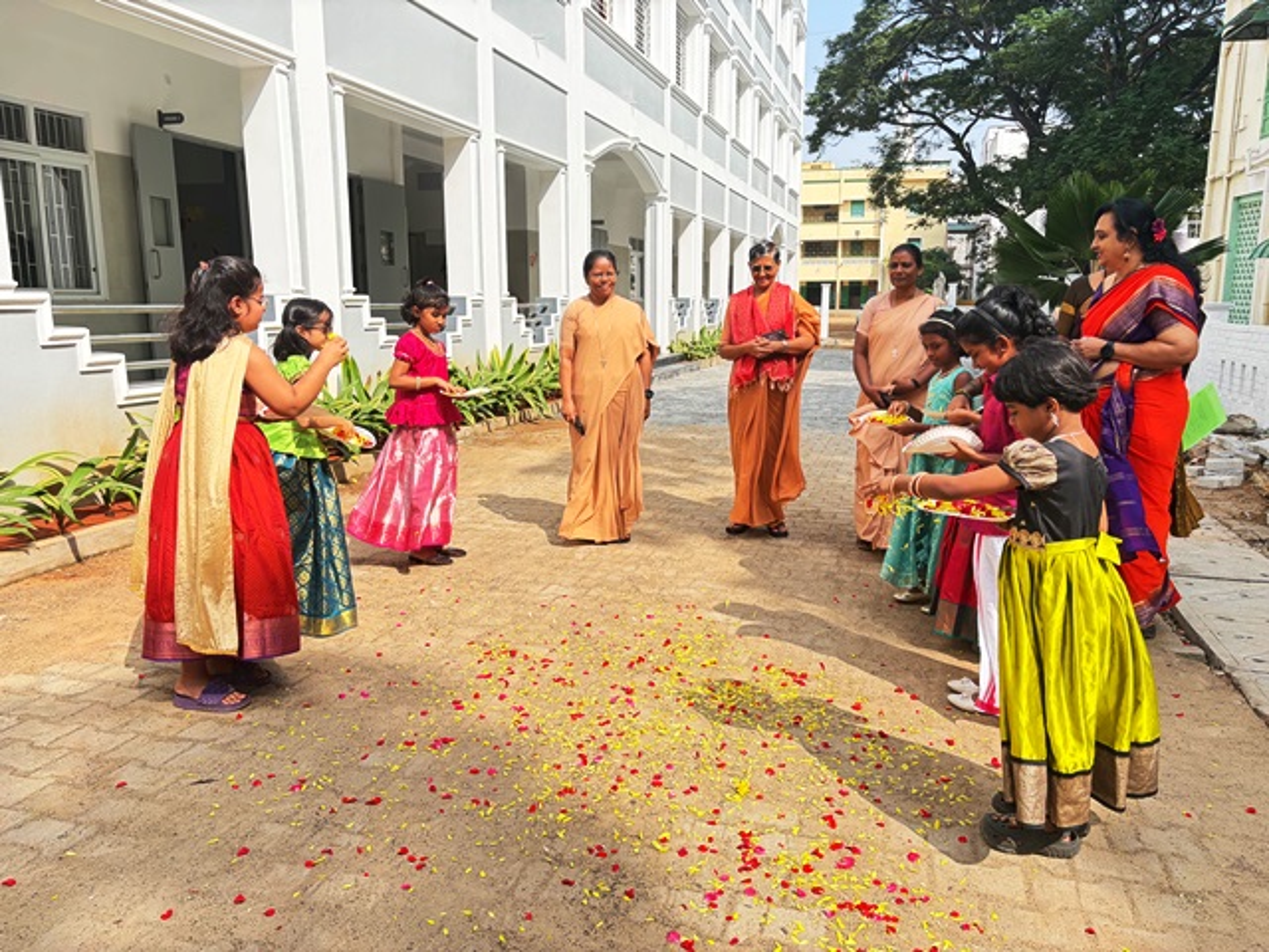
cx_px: 634
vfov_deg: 53.1
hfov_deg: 67.3
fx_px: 953
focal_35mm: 26
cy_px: 476
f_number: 1.6
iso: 50
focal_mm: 5.96
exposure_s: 1/596
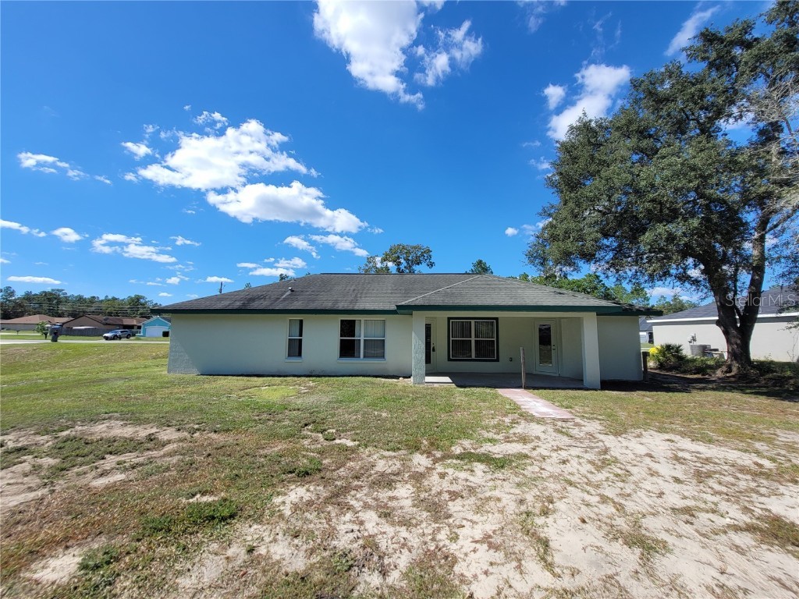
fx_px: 300
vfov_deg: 89.9
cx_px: 400
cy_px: 300
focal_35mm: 13
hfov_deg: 106.2
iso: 64
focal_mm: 2.2
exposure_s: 1/1834
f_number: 2.2
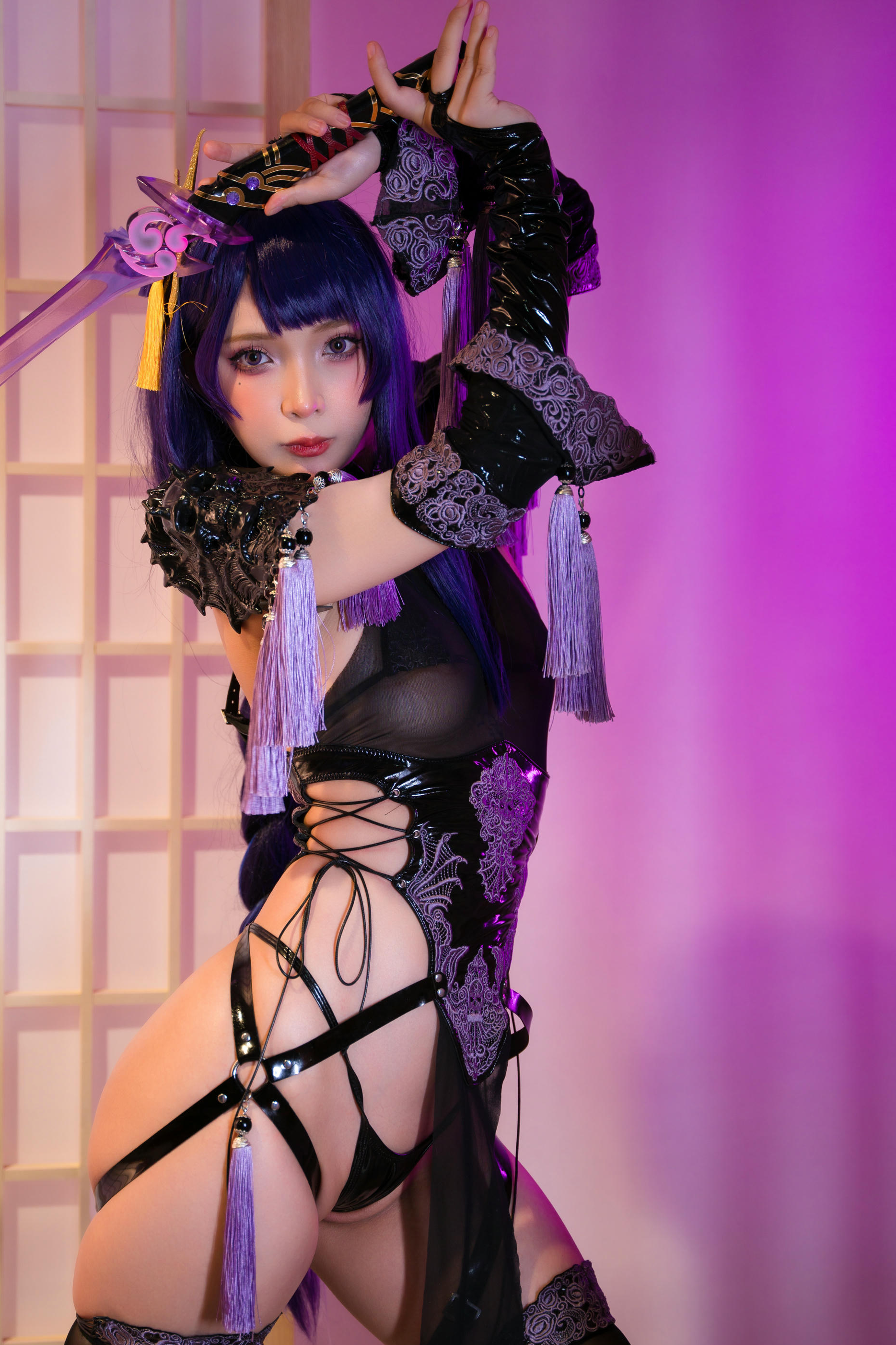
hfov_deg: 20.6
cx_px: 338
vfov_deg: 30.6
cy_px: 706
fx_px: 2459
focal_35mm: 66
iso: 250
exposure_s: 1/100
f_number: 2.8
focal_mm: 52.7
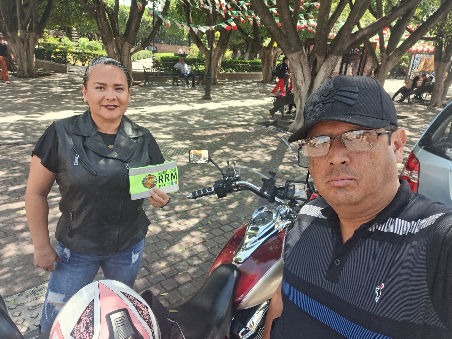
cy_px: 170
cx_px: 226
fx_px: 326
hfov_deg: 69.4
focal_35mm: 25
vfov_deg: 54.9
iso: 50
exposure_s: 1/269
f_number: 2.2
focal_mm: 3.72
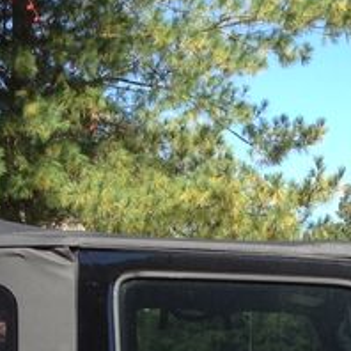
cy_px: 589
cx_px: 246
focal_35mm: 147
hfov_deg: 11.9
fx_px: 1686
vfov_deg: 11.2
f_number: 2.4
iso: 50
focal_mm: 4.13
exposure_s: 1/653
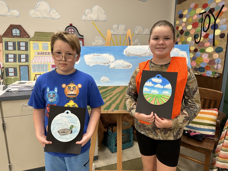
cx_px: 114
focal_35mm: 24
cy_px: 86
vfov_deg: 56.8
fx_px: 158
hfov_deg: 71.6
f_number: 1.78
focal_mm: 6.86
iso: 125
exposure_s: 1/60
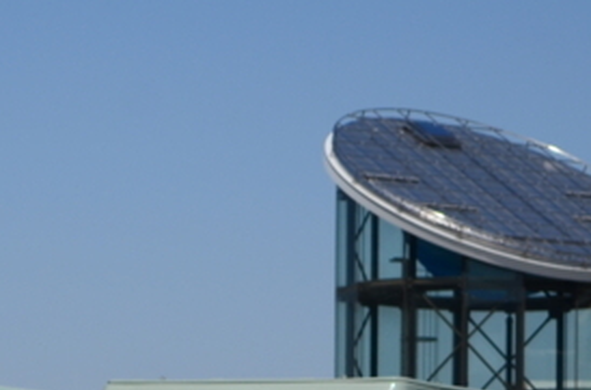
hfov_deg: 6.7
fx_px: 5056
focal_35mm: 309
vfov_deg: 4.4
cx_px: 95
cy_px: 698
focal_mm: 55
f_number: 6.3
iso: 200
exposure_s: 1/1600
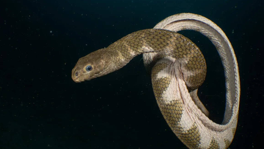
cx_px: 132
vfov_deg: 12.7
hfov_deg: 22.5
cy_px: 85
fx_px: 665
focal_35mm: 95
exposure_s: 1/160
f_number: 16
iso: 640
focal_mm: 90
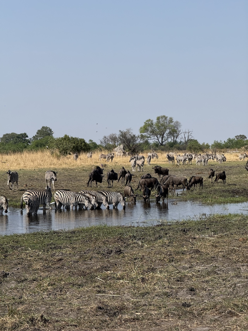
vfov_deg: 16.4
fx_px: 1146
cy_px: 166
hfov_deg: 12.3
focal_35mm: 120
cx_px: 124
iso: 64
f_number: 2.8
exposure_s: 1/2083
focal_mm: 15.66
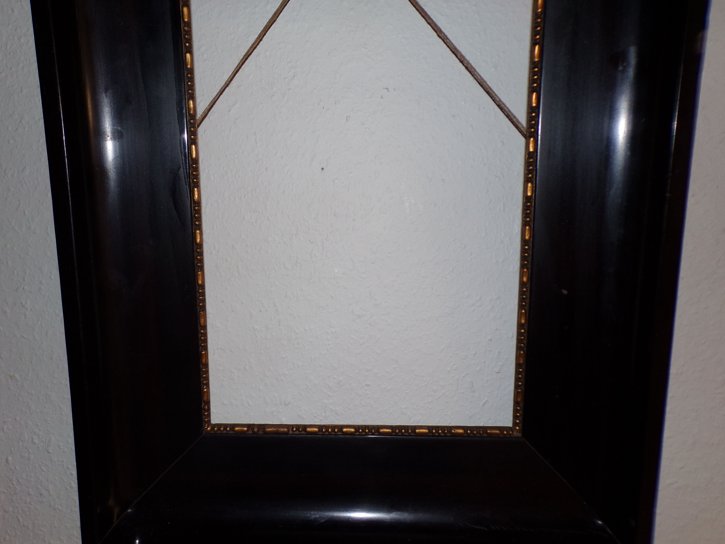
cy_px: 261
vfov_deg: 53.0
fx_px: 545
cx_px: 344
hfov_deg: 67.3
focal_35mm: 26
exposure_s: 1/34
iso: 80
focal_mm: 4.3
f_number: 3
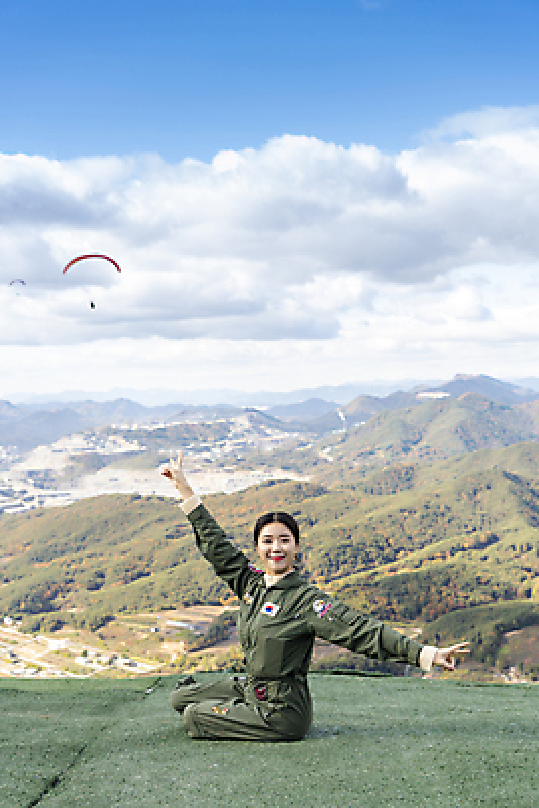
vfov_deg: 39.6
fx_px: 1122
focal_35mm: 50
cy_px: 404
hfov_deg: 27.0
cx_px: 270
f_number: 5.6
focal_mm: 50
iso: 250
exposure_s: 1/400
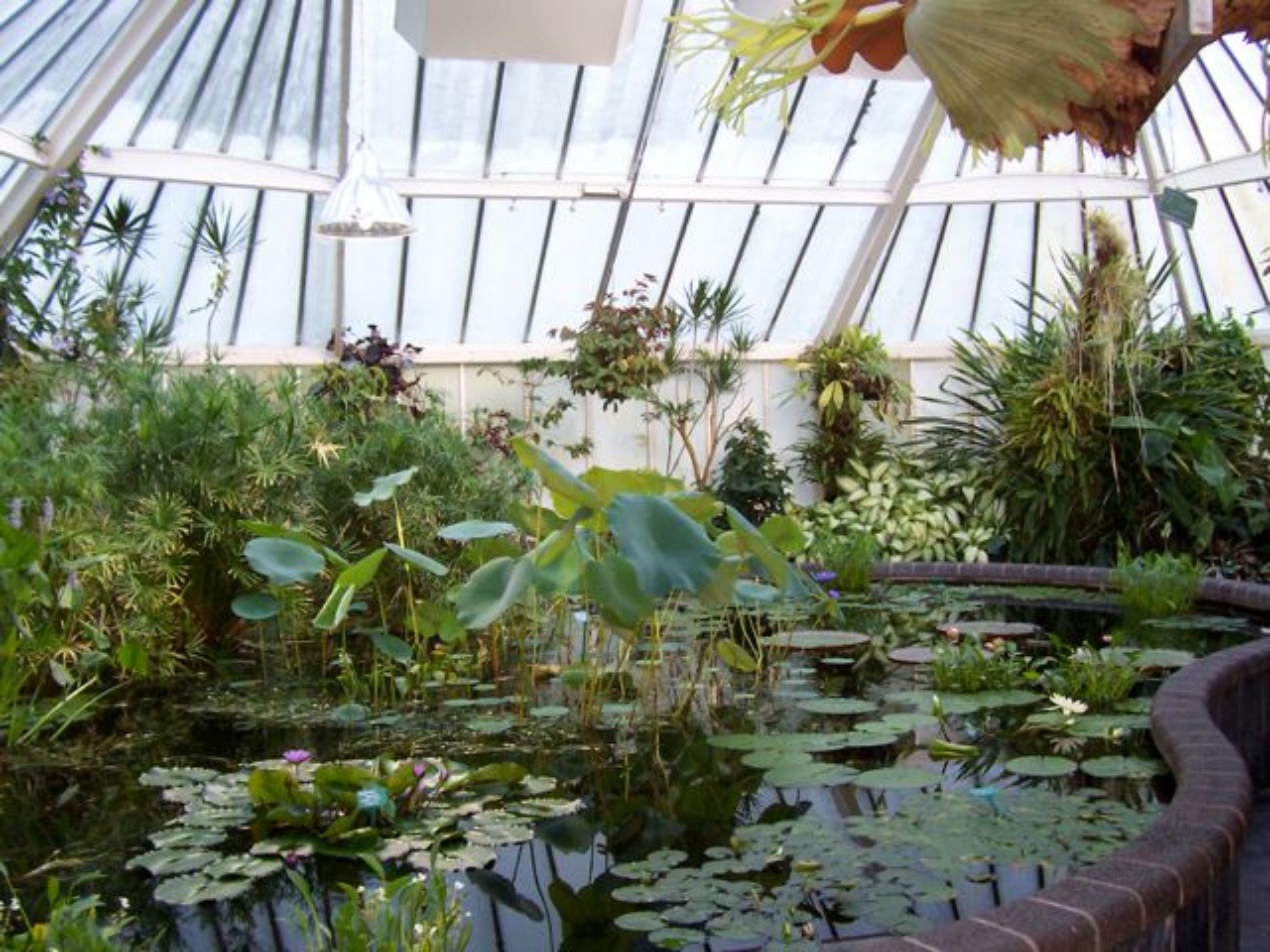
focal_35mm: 37
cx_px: 635
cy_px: 476
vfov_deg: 38.7
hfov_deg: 50.1
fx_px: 1357
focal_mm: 5.6
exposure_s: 1/60
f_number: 2.8
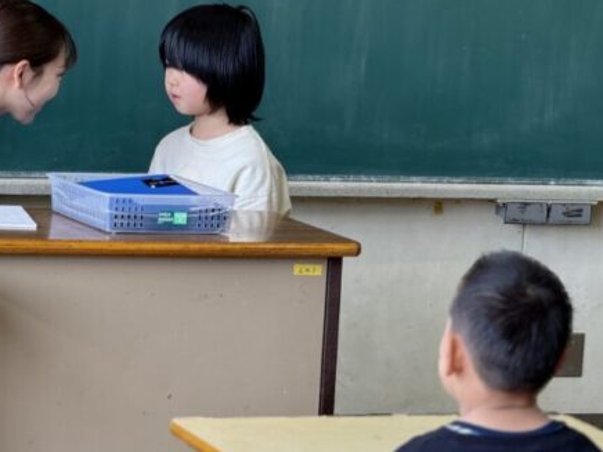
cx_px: 250
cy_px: 188
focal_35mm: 165
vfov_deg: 9.0
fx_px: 2874
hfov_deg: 12.0
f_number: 2.8
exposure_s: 1/120
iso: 80
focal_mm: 15.66
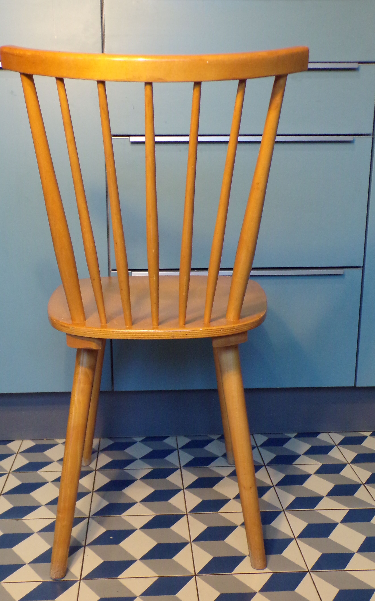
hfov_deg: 34.3
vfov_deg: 52.7
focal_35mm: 37
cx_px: 155
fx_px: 605
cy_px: 314
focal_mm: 5.8
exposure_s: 1/17
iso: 383
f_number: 3.2
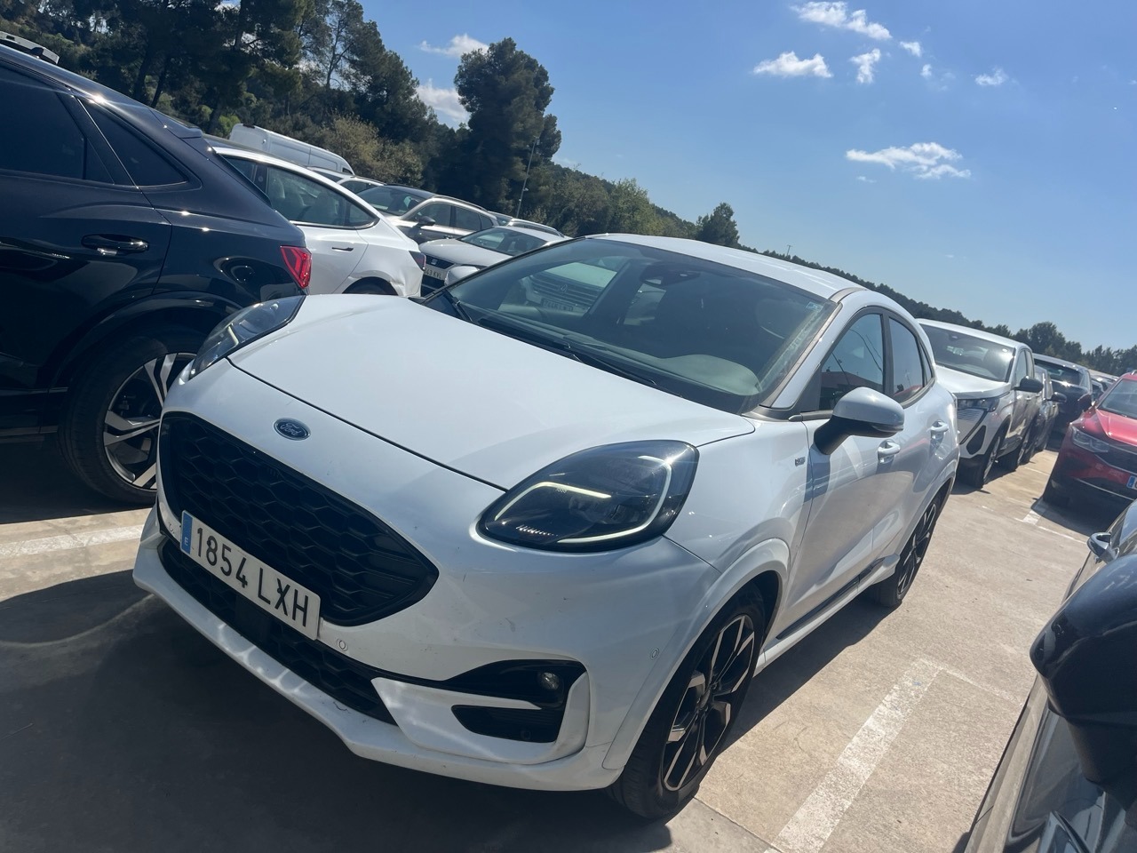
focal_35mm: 26
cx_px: 568
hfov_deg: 67.3
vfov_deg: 53.1
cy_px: 426
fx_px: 854
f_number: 1.6
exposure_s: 1/7353
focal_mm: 5.1
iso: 50
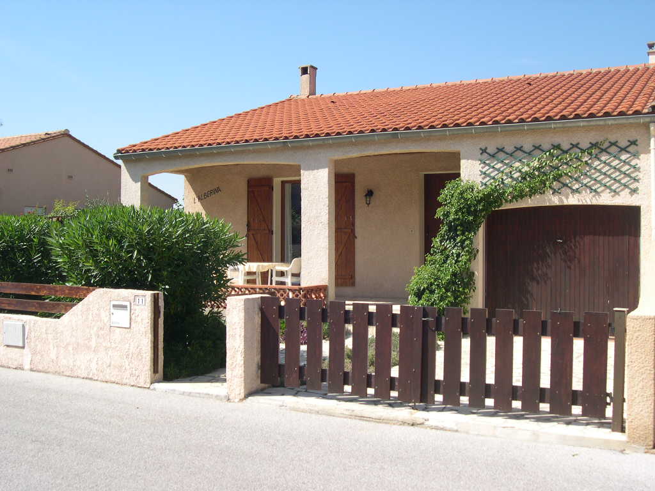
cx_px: 328
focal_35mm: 38
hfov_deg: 49.0
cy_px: 246
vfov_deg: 37.7
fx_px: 719
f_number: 7.6
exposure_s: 1/171
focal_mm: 8
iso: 141
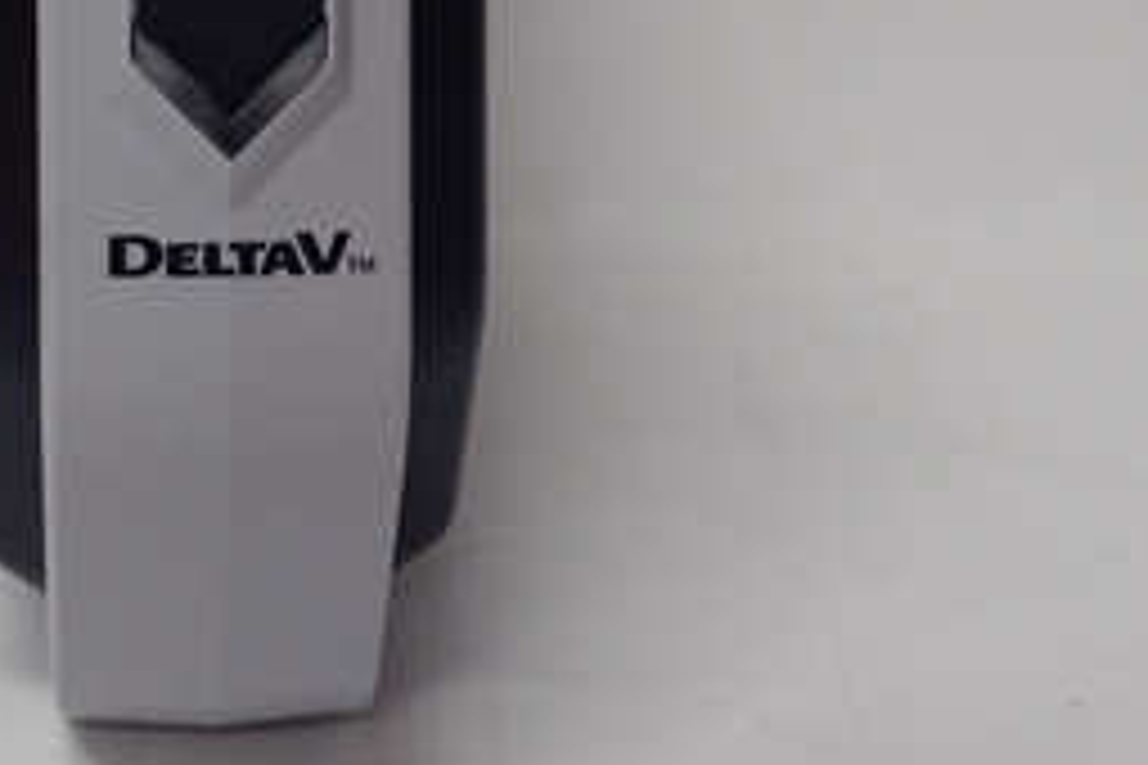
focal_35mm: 66
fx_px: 2105
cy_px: -117
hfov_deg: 29.7
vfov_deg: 19.6
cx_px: 212
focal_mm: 3.79
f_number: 2
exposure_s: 1/33
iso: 148
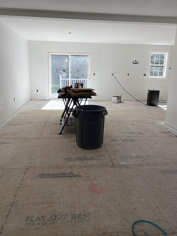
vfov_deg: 63.4
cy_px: 113
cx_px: 89
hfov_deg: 49.8
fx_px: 191
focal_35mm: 28
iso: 50
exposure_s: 1/438
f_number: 1.6
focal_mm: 5.96
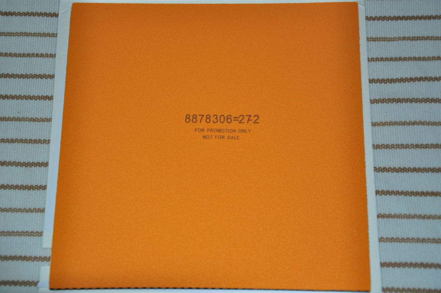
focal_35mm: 78
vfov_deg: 17.4
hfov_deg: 26.0
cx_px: 220
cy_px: 146
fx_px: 954
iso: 200
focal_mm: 52
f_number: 5.6
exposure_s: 1/20
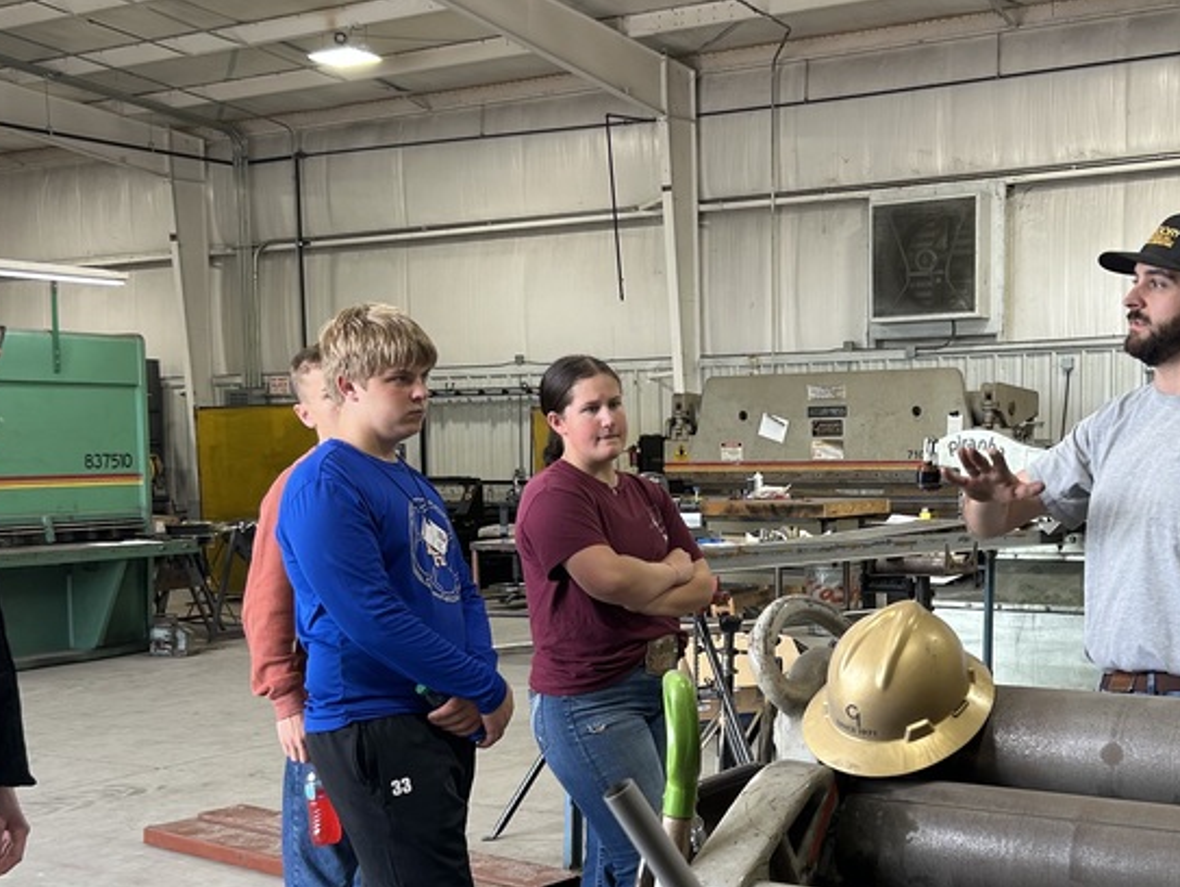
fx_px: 1671
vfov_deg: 29.5
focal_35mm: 49
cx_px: 769
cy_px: 587
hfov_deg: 38.5
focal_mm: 5.7
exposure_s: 1/120
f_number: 1.5
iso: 64
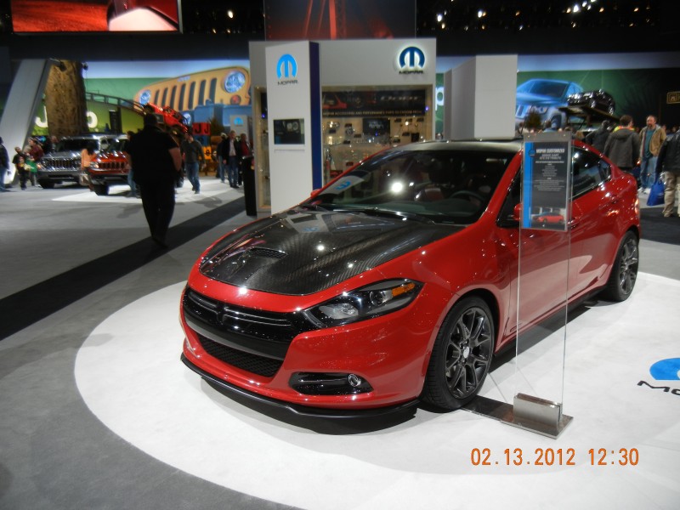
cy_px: 255
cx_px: 340
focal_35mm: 30
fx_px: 589
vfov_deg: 46.8
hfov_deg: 60.0
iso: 160
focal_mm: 5.4
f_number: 3.5
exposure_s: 1/65.3
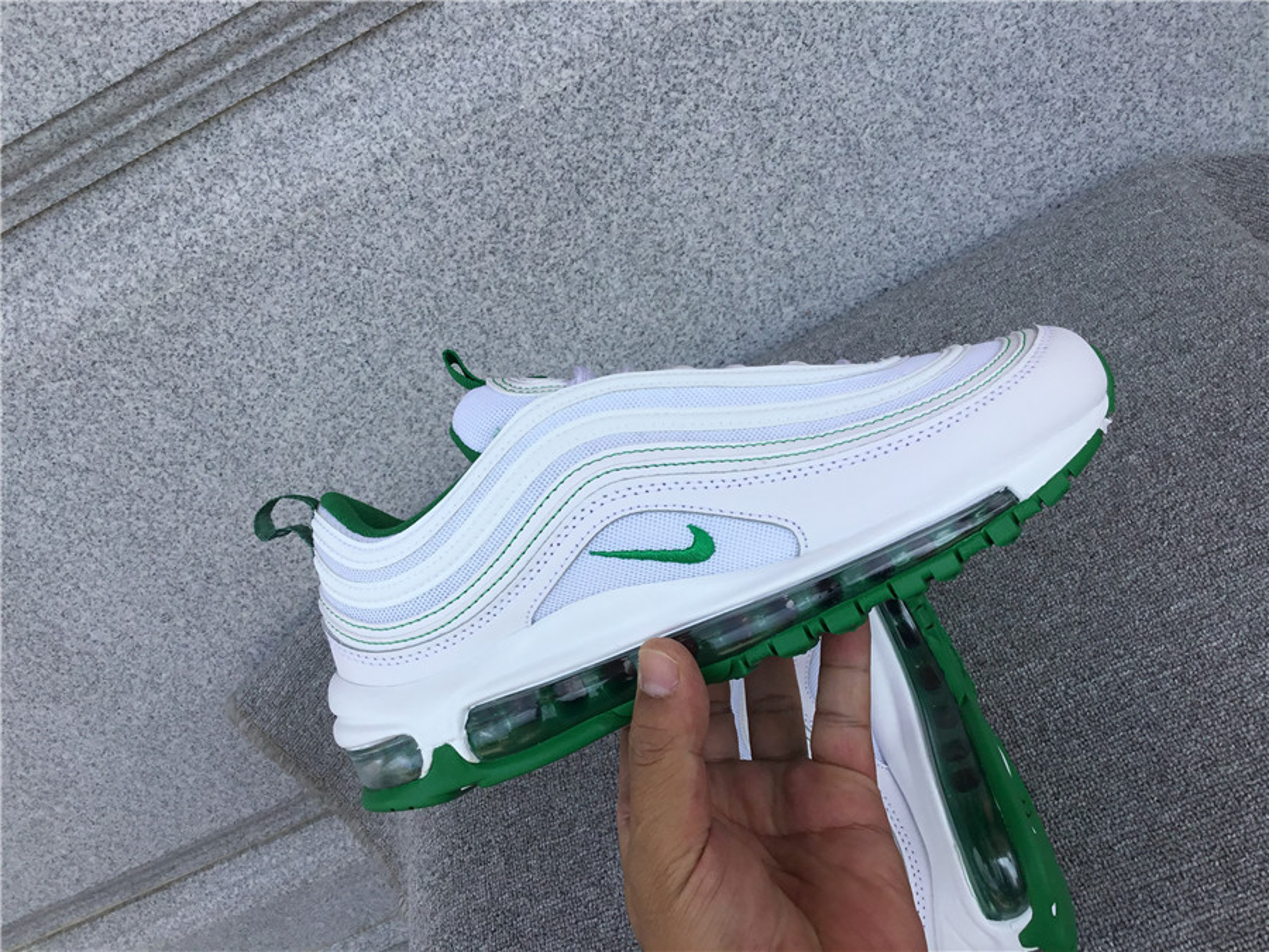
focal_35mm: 31
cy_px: 476
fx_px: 1136
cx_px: 634
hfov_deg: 58.4
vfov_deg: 45.4
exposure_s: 1/657
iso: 25
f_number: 2.4
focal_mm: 3.3
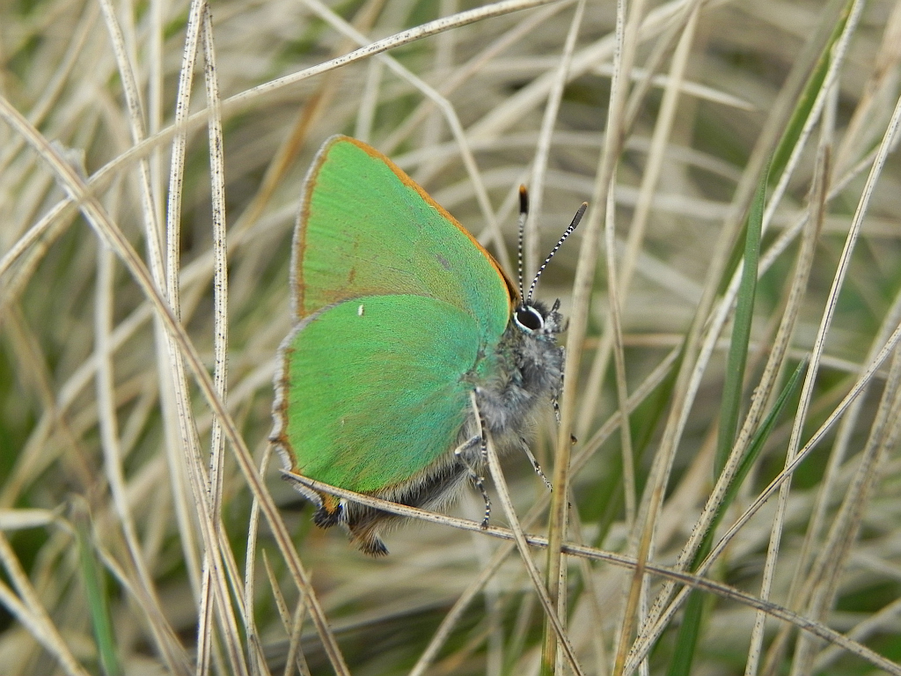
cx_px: 450
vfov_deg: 15.6
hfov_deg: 20.7
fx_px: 2473
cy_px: 338
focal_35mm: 95
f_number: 5
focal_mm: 16.9
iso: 160
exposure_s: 1/500
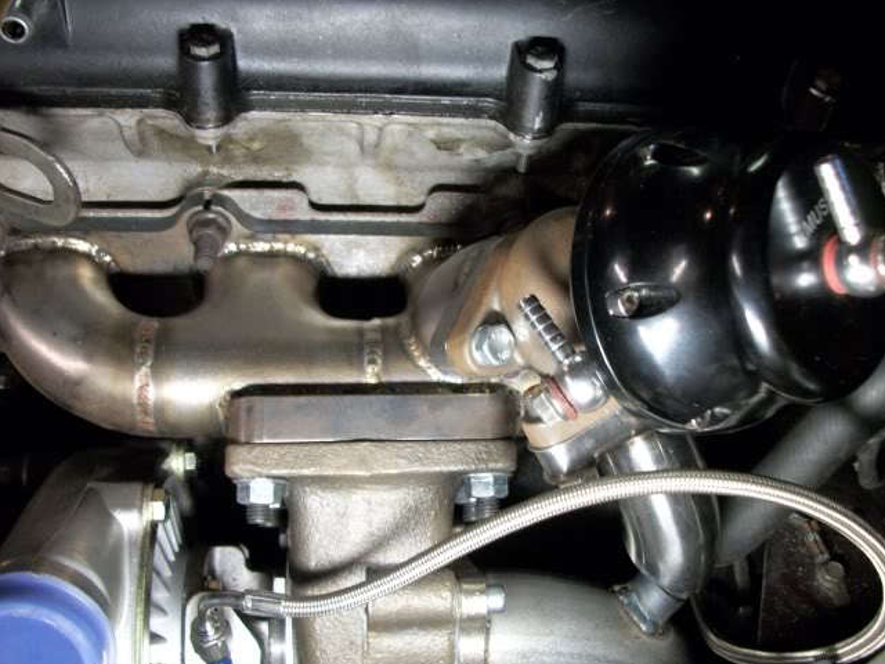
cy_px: 369
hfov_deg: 46.8
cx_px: 441
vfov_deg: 35.9
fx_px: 1023
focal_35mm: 40
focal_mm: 5.7
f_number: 2.9
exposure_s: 1/20
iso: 160
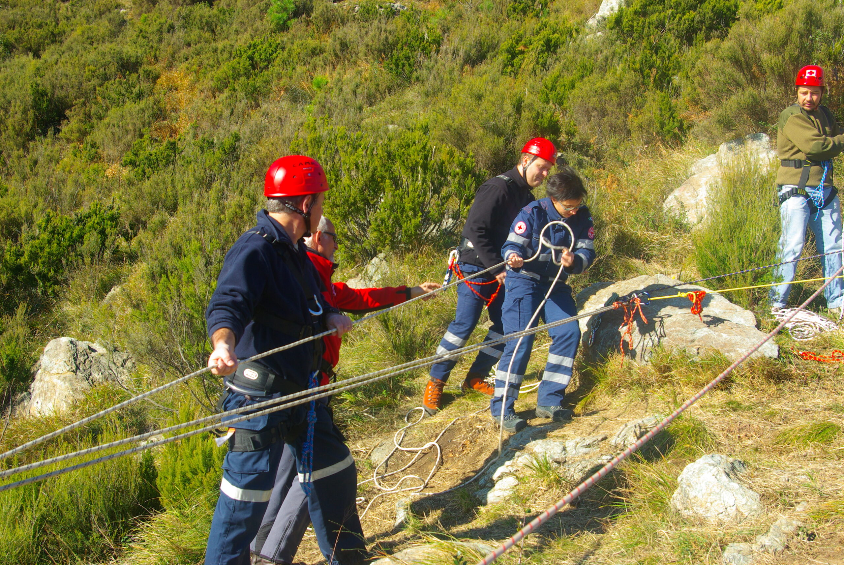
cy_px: 282
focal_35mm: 42
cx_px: 422
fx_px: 986
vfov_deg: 32.0
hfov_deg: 46.3
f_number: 6.7
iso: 100
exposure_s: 1/125
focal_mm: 28
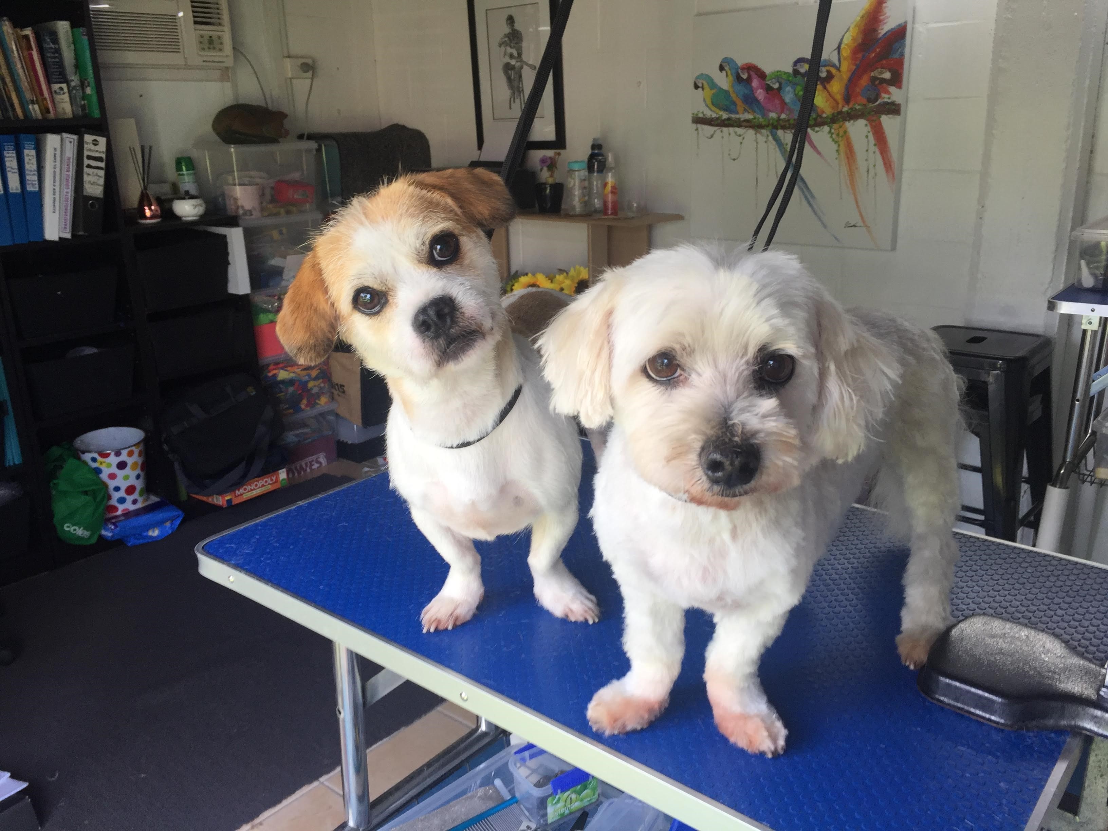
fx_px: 928
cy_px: 416
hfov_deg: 61.7
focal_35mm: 29
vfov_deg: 48.2
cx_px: 554
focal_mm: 4.15
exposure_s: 1/100
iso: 40
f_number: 2.2
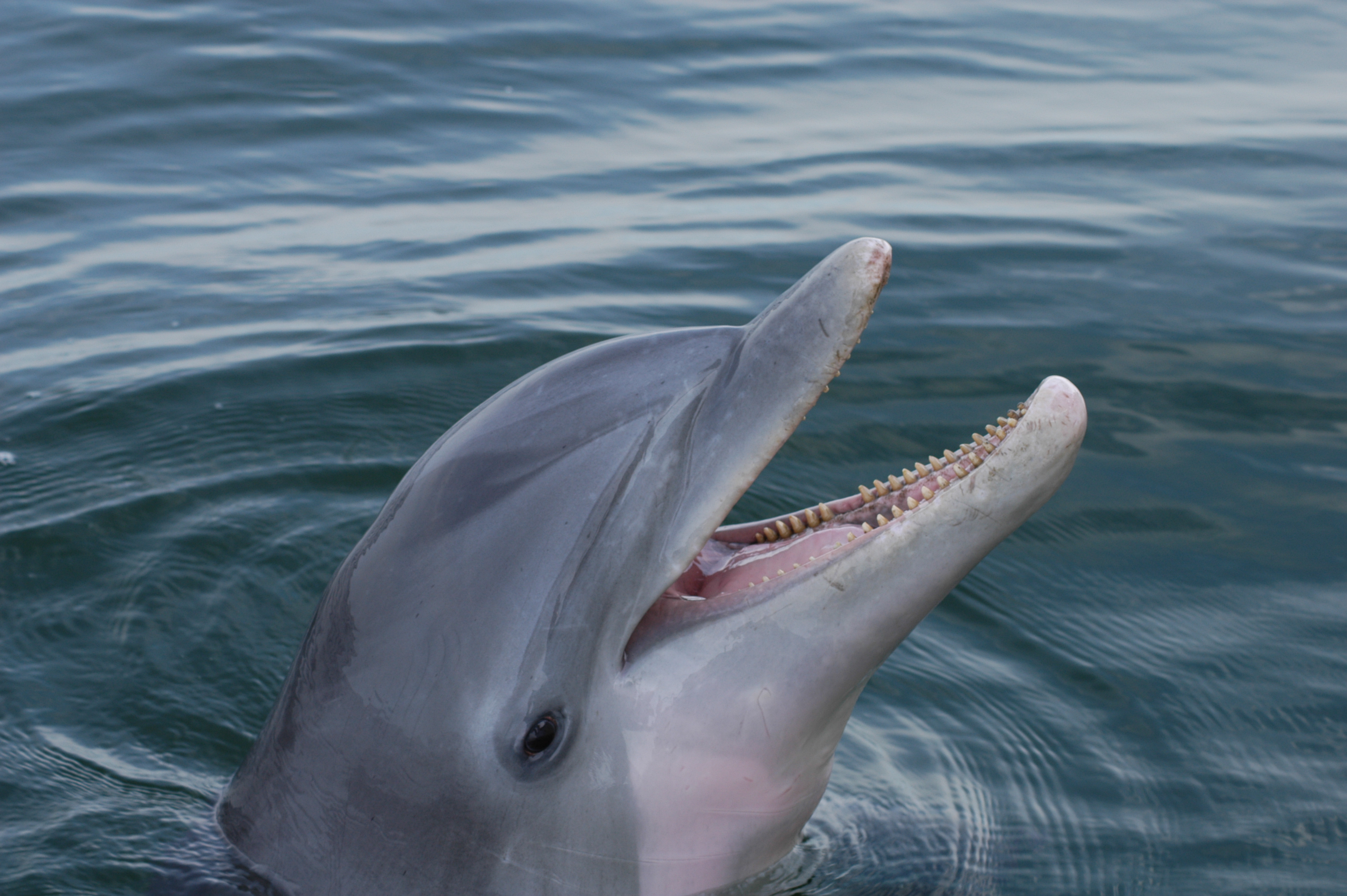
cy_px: 448
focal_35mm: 105
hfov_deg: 19.5
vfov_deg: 13.0
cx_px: 674
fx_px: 3925
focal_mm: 70
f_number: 7.1
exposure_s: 1/180
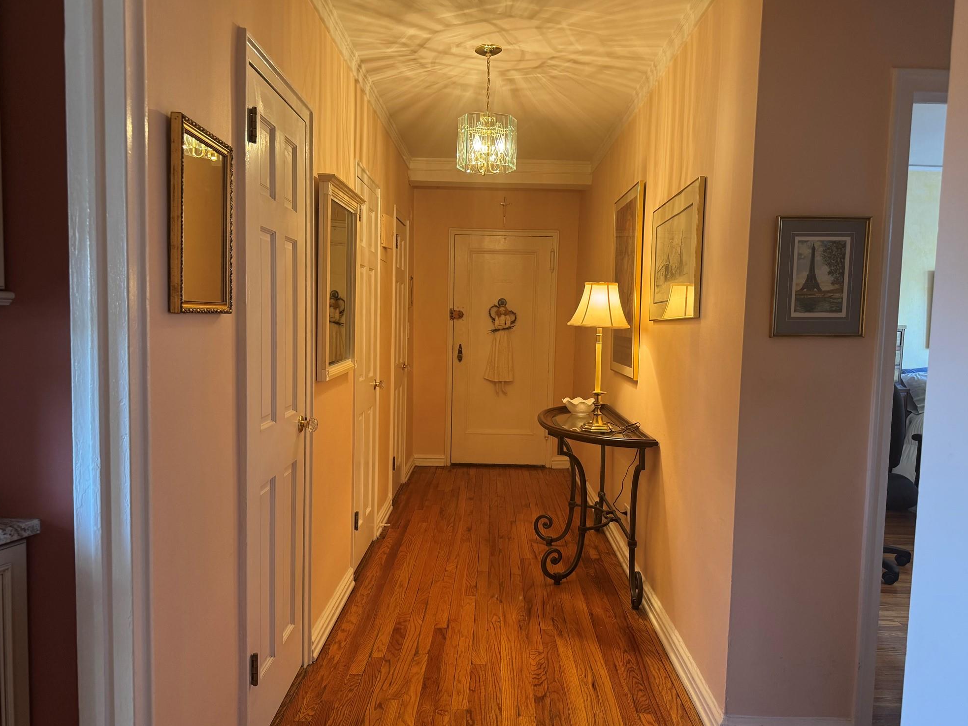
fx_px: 699
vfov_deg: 54.9
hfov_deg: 69.4
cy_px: 369
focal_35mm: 25
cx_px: 499
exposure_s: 1/60
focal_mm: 6.76
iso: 200
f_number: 1.78
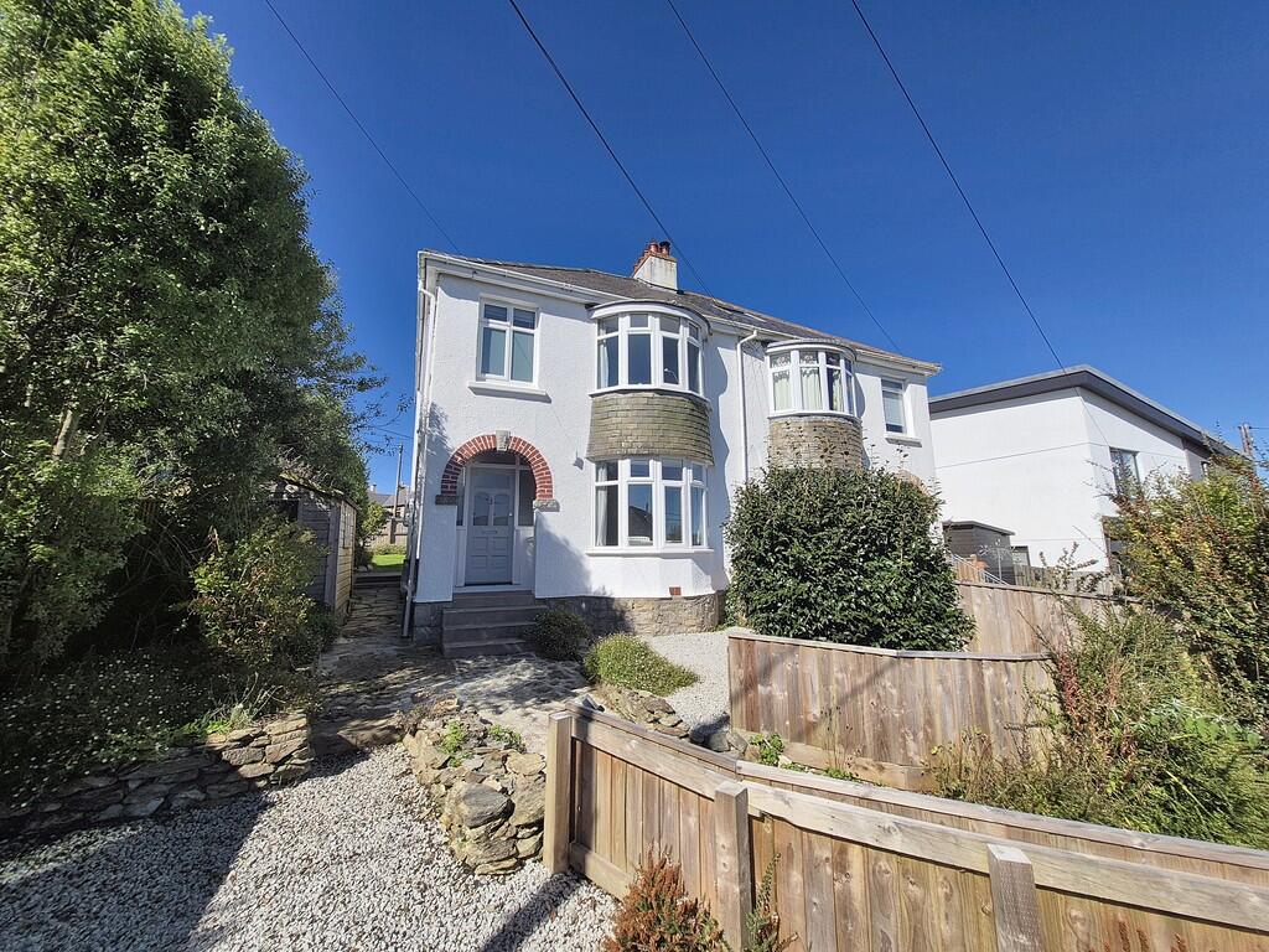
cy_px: 476
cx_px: 634
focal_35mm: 13
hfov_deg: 106.2
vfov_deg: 89.9
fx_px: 477
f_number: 2.2
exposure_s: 1/2704
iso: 50
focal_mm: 1.7
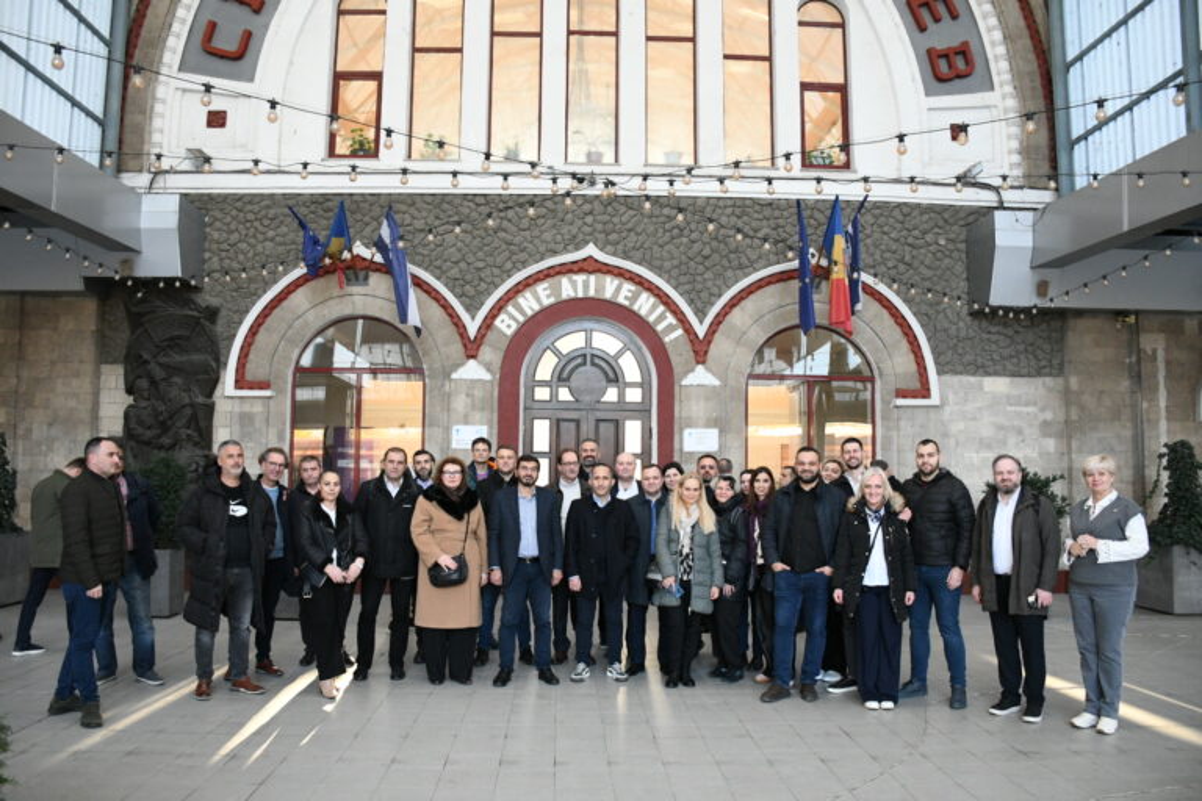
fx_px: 901
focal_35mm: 27
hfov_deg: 67.4
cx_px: 601
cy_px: 400
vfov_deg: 47.9
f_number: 4
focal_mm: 18
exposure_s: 1/500
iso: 2500
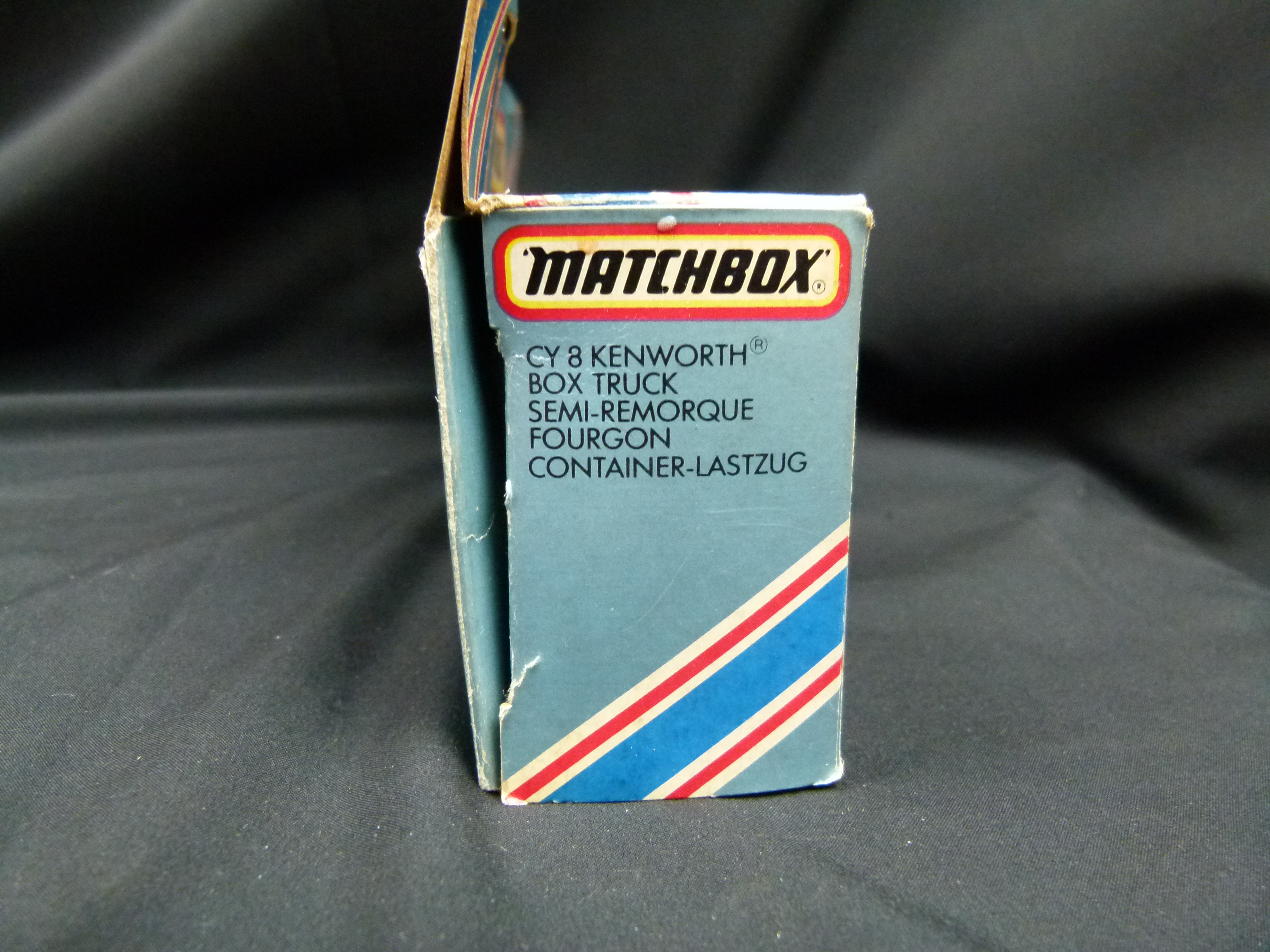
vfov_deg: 54.9
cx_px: 635
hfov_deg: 69.4
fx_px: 917
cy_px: 476
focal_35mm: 25
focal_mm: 4.5
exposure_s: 1/30
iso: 400
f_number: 2.8
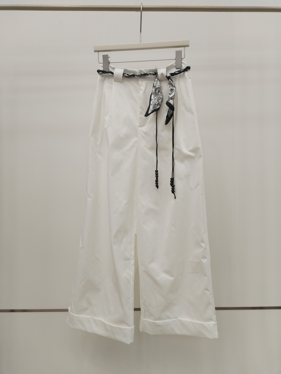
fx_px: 314
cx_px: 140
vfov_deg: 61.7
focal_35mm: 29
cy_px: 187
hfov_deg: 48.2
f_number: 1.8
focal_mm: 4.75
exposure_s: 1/120
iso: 185
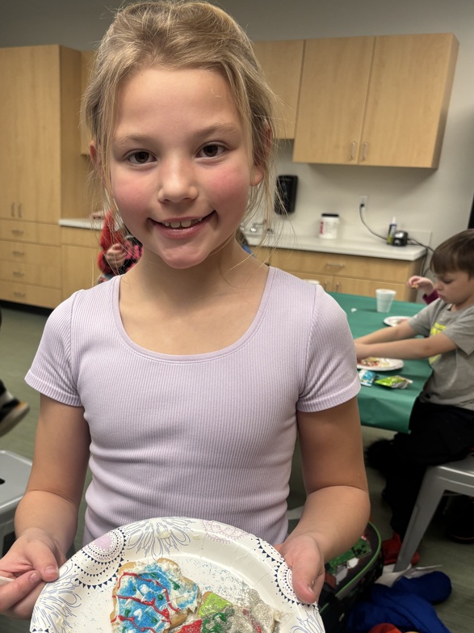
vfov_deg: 53.6
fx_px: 621
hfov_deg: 41.5
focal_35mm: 34
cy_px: 375
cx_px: 176
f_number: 1.6
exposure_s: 1/57
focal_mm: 5.96
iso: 125
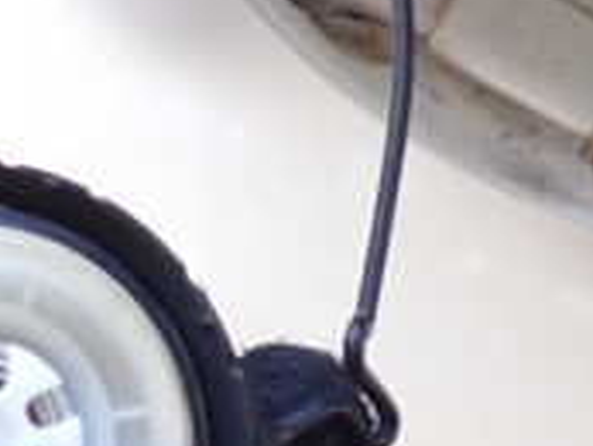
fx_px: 1783
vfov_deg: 13.9
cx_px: -319
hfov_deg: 16.9
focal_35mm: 104
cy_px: -51
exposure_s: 1/50
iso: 200
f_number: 2.3
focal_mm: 5.4
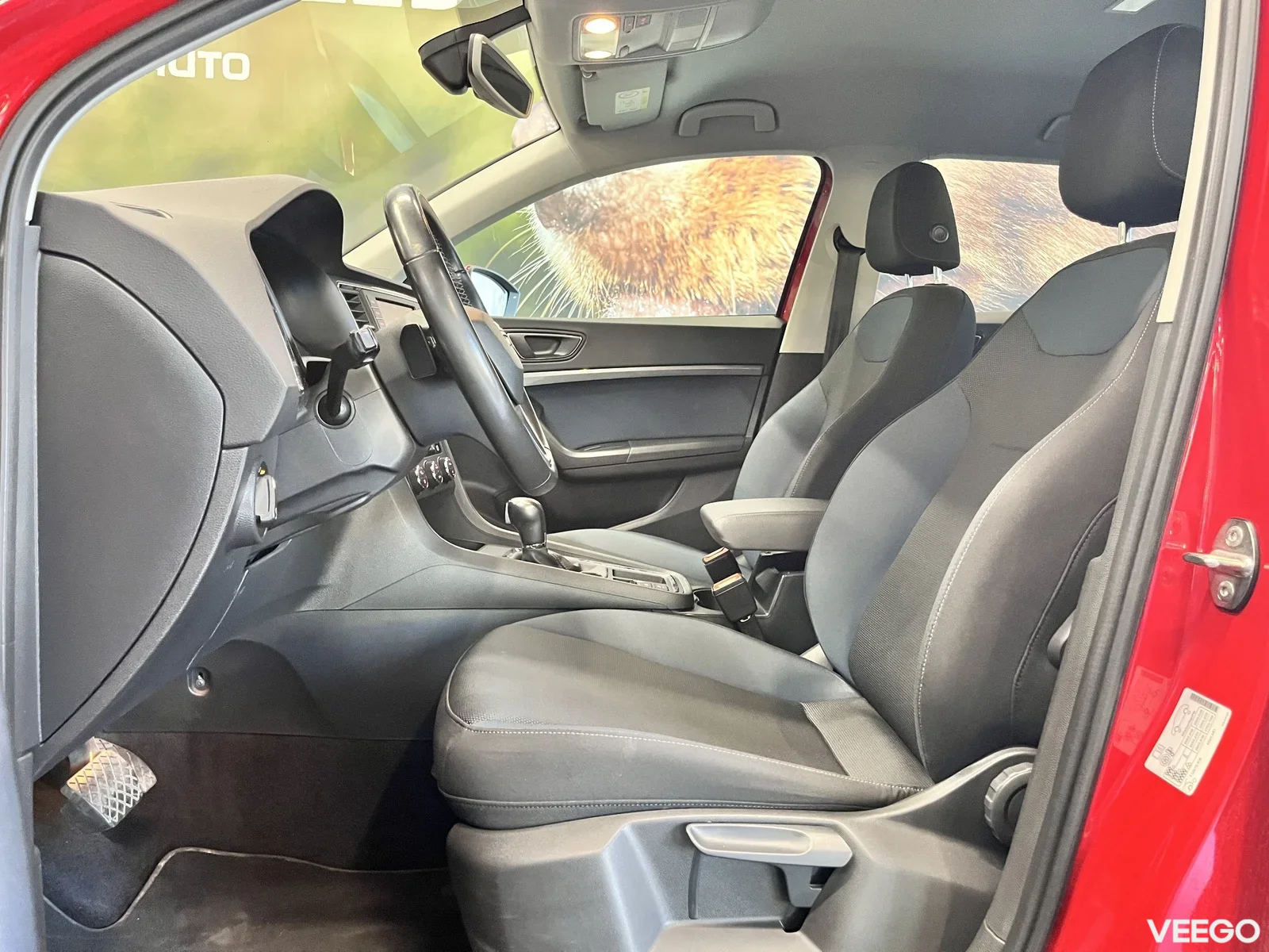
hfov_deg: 67.3
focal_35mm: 26
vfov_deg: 53.1
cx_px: 634
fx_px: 953
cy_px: 476
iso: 500
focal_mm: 5.1
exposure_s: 1/58
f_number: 1.6
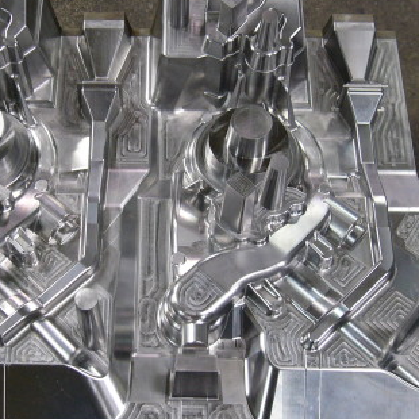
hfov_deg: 27.1
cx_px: 139
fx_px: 863
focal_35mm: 63
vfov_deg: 27.3
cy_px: 191
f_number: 3.2
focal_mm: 7.6
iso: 200
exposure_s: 1/20
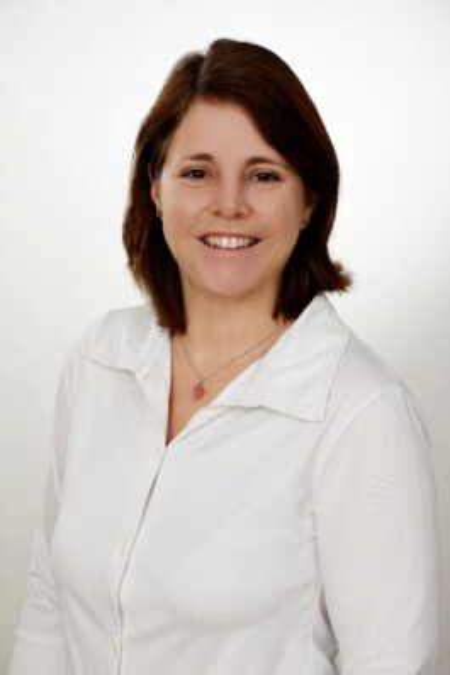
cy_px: 338
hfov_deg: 8.7
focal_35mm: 158
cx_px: 225
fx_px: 2955
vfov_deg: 13.0
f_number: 13
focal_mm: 105
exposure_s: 1/160
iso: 100
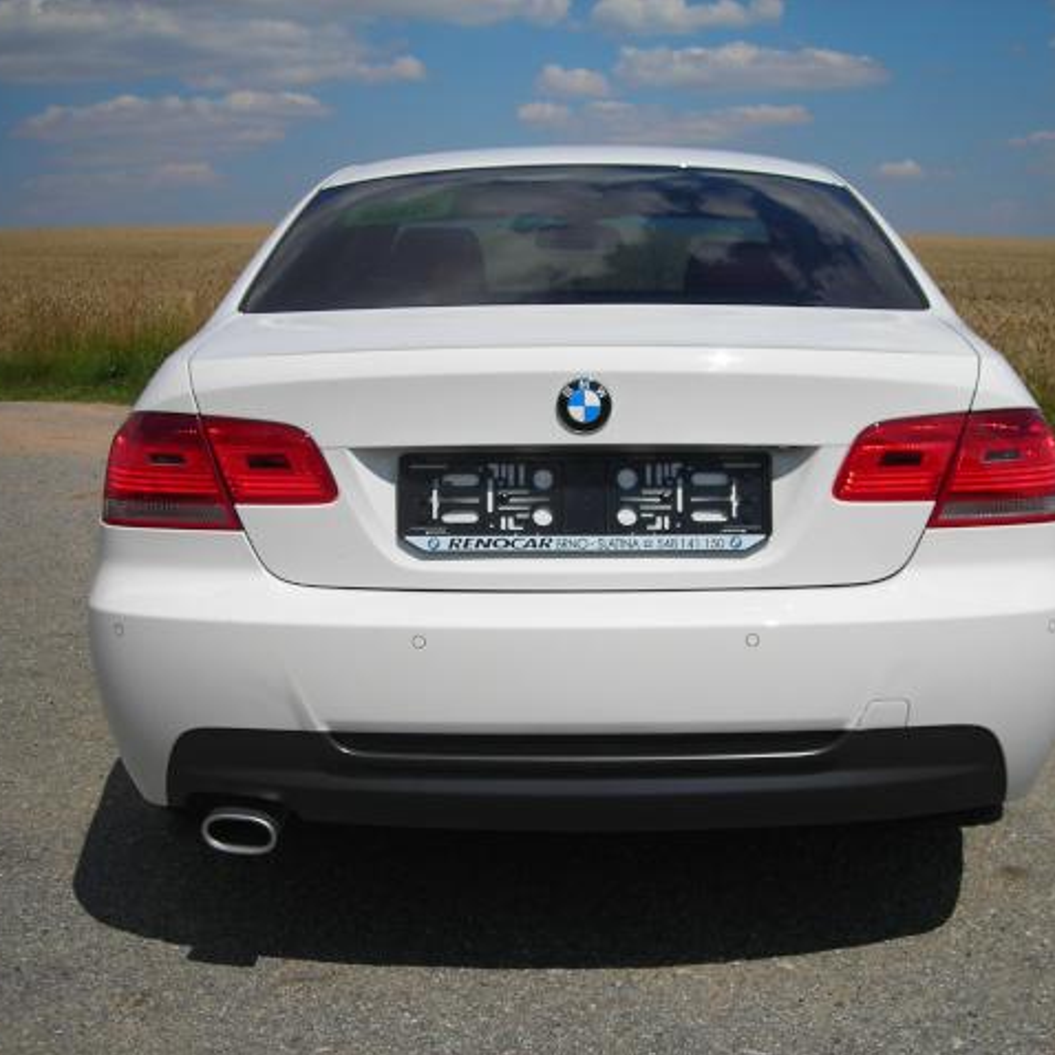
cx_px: 603
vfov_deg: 37.6
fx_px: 1552
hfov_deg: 37.5
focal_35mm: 45
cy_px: 528
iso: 50
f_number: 6.4
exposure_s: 1/427
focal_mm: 6.3
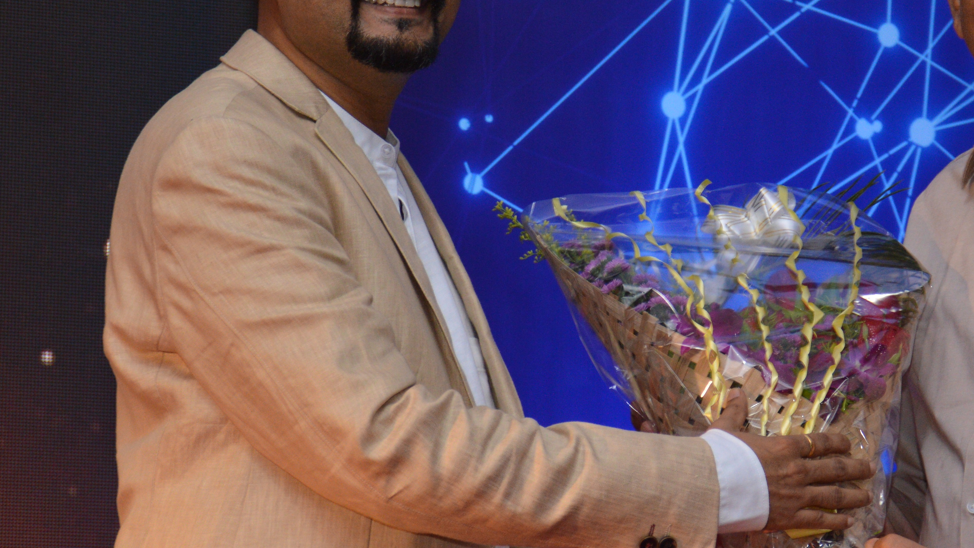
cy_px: 296
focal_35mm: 198
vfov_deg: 6.1
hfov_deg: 10.9
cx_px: 714
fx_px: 5114
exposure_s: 1/60
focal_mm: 62
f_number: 5
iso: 400
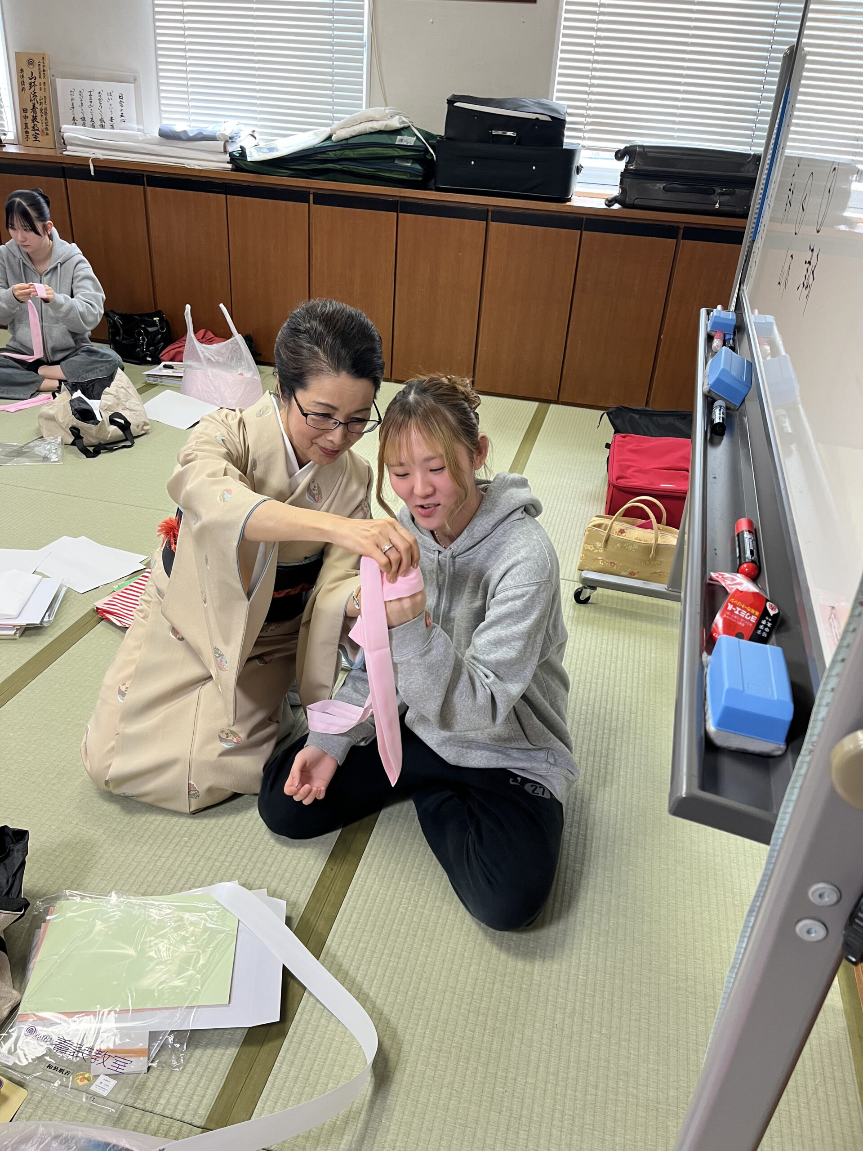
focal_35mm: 26
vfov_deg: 67.3
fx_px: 864
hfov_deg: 53.1
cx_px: 432
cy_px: 576
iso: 80
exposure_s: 1/60
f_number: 1.6
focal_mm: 5.1
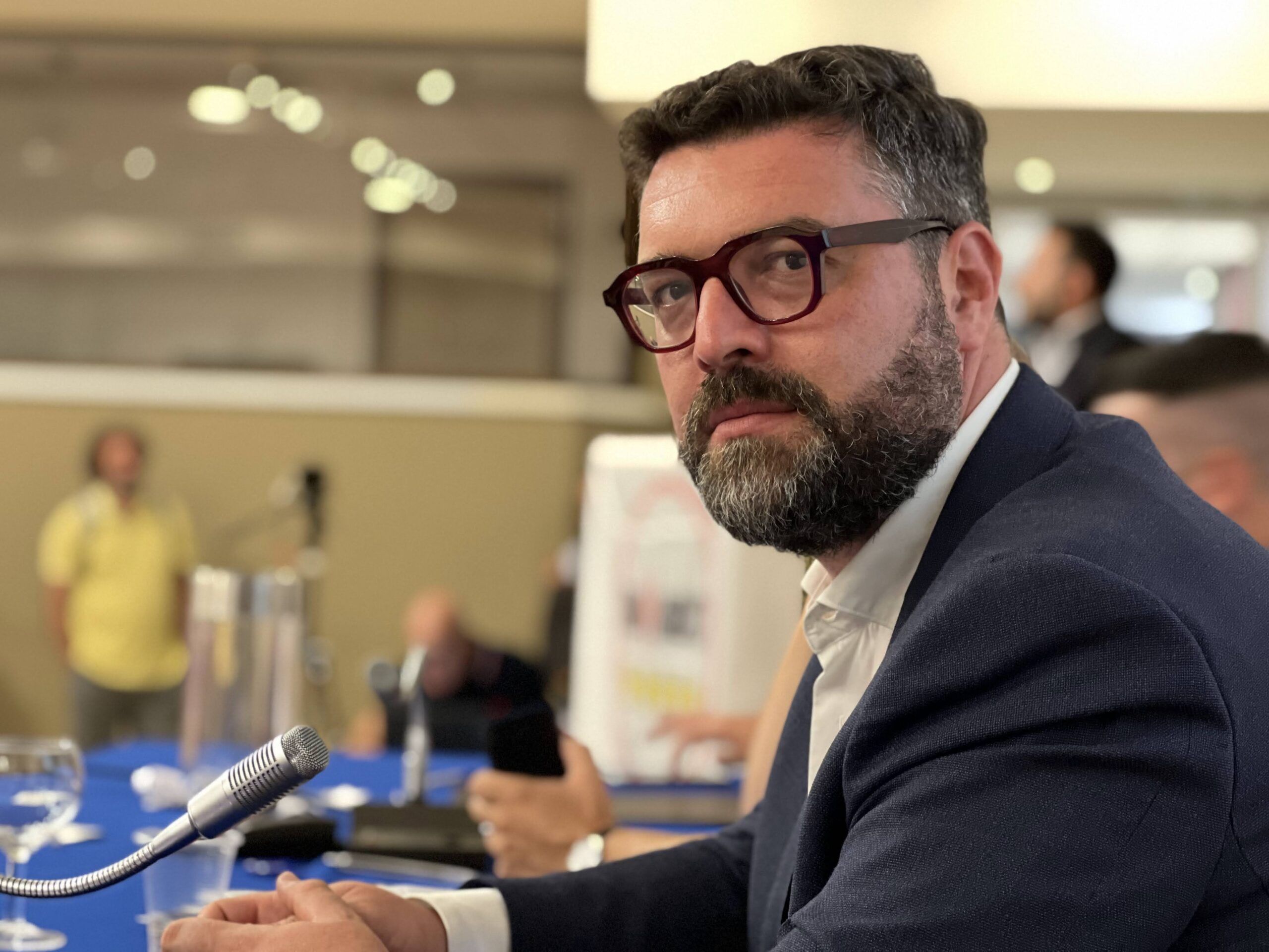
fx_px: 2823
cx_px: 634
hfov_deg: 25.3
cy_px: 476
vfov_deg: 19.1
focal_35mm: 77
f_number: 2.8
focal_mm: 9
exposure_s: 1/13
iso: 400
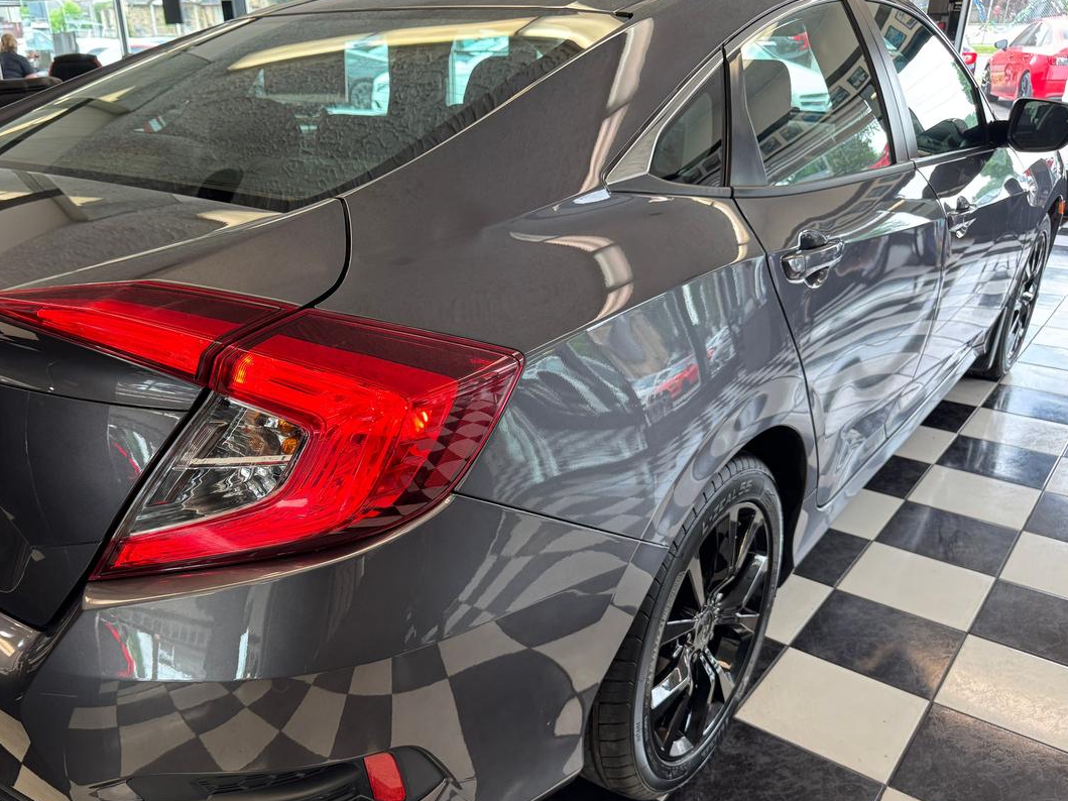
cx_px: 433
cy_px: 456
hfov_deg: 61.2
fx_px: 895
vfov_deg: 48.1
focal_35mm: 29
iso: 160
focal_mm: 6.76
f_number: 1.78
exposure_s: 1/120
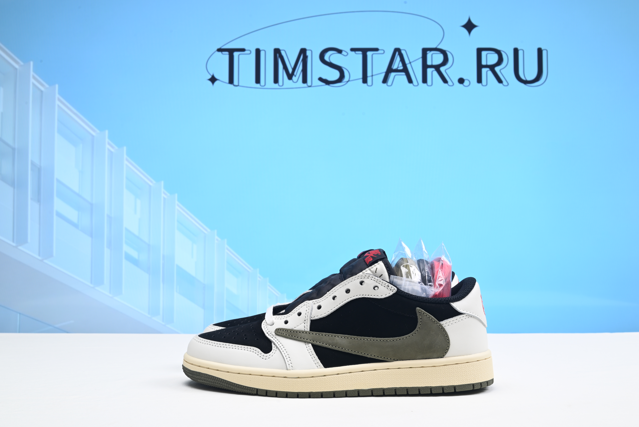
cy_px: 214
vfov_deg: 32.7
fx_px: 728
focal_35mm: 41
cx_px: 320
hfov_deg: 47.4
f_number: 16
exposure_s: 1/2
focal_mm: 41
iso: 100
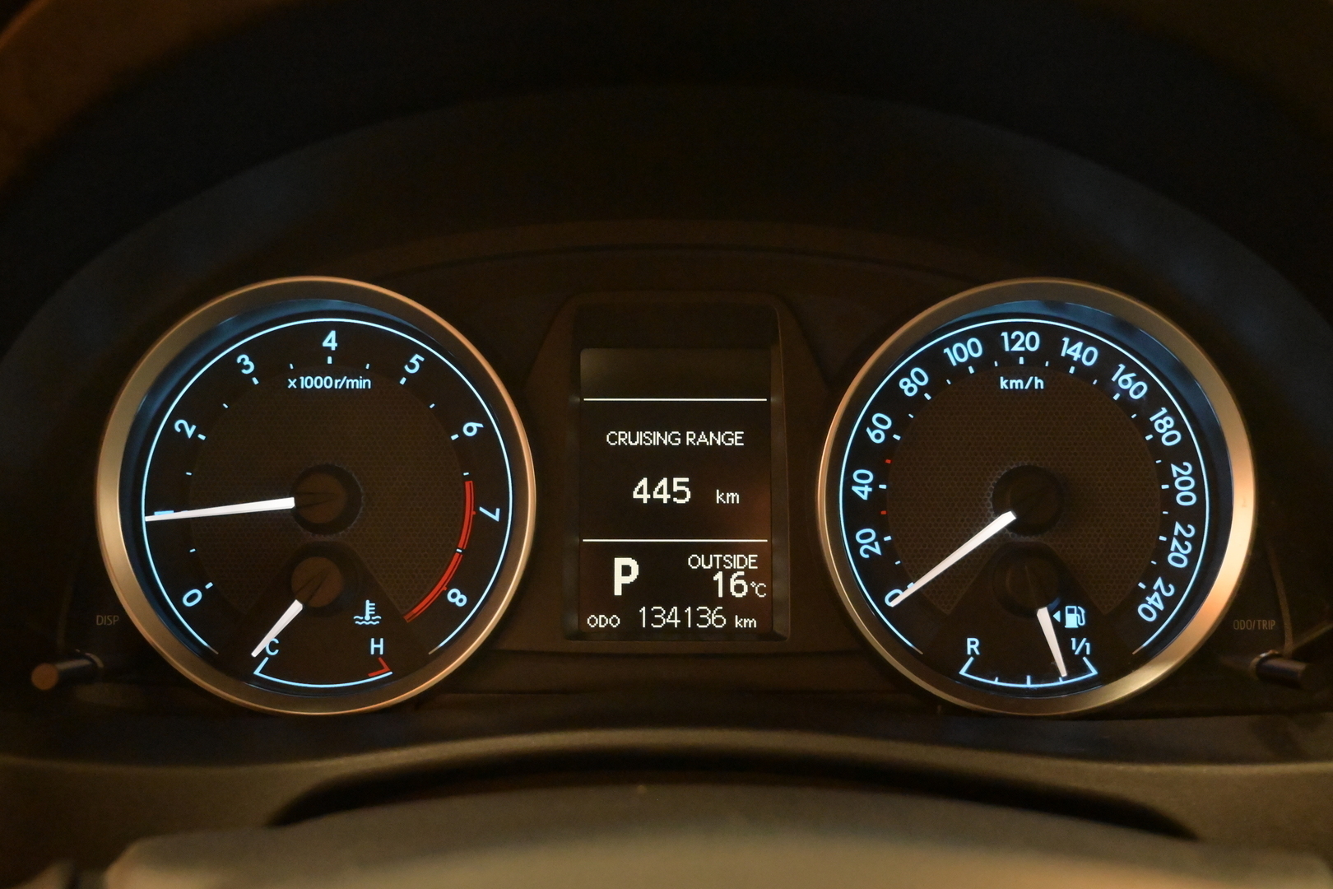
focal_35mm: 36
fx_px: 1333
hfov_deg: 53.1
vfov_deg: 36.9
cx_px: 666
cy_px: 444
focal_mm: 24
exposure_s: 1/100
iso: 8000
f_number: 5
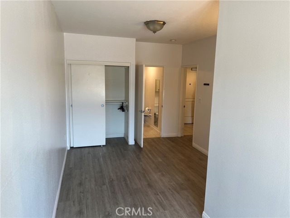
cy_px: 109
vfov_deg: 53.1
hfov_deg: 67.3
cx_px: 145
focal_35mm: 26
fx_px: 218
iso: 50
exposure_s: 1/120
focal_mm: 5.7
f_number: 1.5
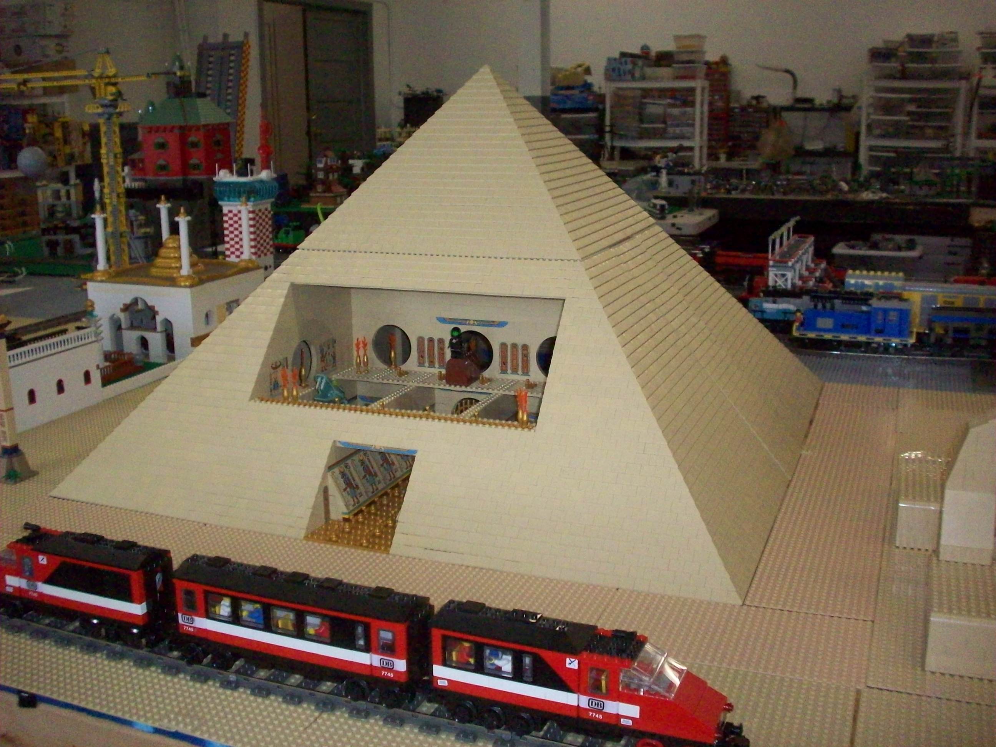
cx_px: 498
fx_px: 1065
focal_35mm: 37
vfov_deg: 38.7
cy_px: 374
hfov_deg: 50.1
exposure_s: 1/128
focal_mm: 6.2
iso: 400
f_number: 2.8
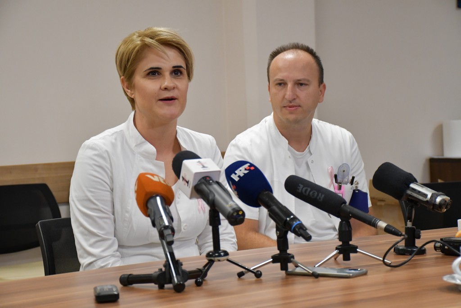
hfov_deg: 24.2
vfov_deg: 16.3
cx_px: 230
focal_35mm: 84
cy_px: 154
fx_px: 1076
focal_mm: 56
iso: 3200
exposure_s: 1/250
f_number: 4.8
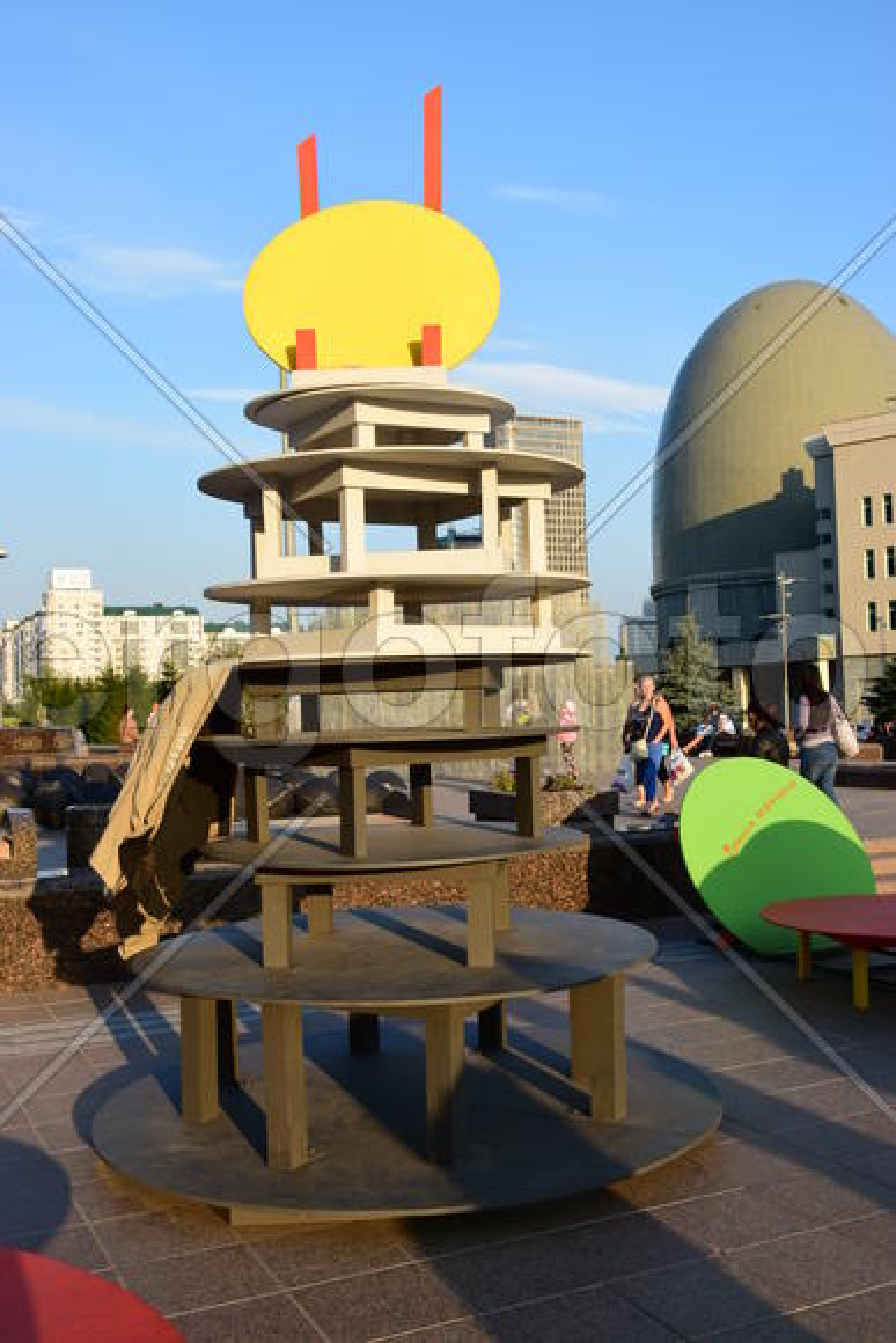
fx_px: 1343
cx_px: 448
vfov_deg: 53.1
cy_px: 672
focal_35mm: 36
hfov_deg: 36.9
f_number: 9
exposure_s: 1/80
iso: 100
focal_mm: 24
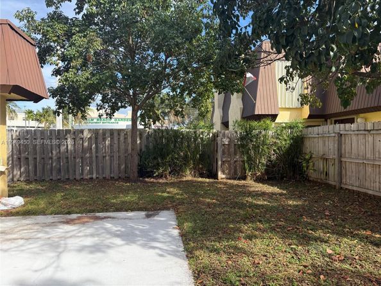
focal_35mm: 24
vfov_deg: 56.8
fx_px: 264
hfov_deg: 71.6
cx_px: 190
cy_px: 143
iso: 100
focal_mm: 6.76
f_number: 1.78
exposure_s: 1/1855
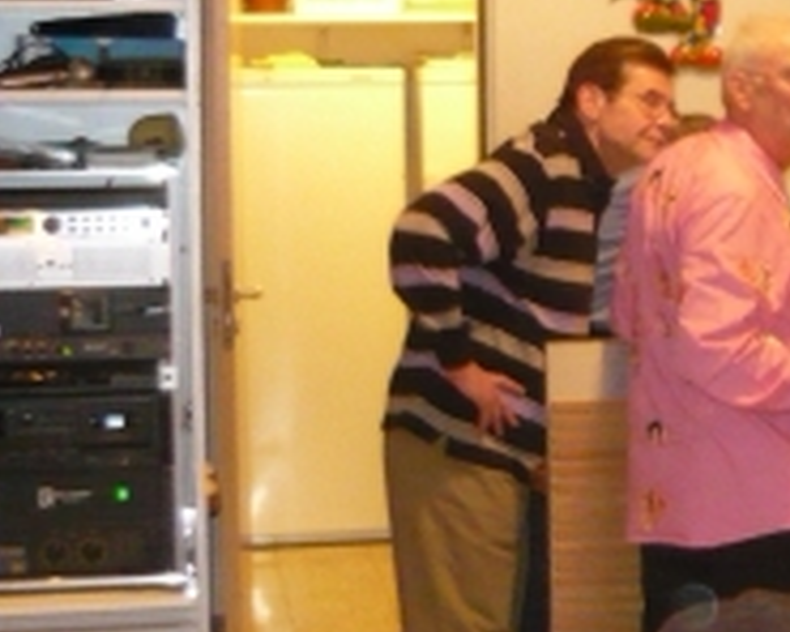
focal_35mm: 122
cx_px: 1465
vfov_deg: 12.6
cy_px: 109
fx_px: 2852
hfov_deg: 13.9
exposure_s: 1/30
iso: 500
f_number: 2.8
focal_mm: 5.5
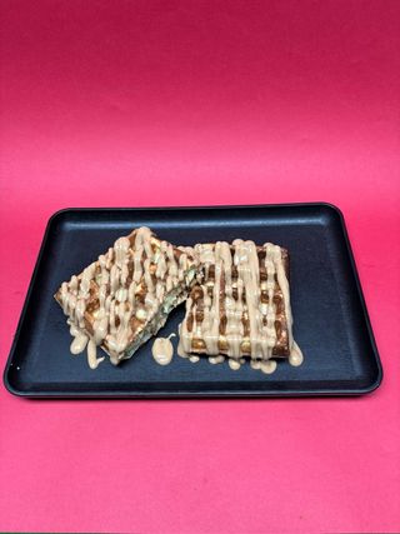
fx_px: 401
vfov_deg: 67.3
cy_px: 267
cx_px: 200
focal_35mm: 26
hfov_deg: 53.0
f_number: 1.6
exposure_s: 1/50
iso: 64
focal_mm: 5.96
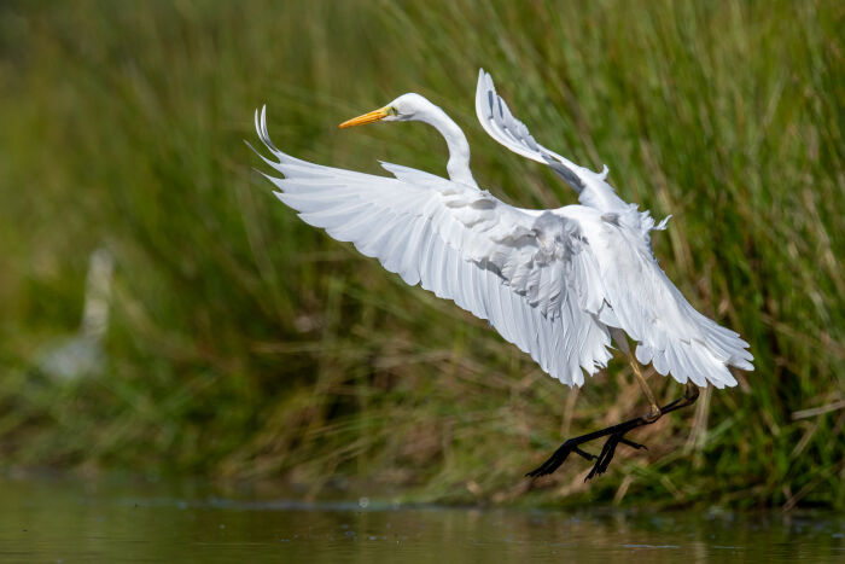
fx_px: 24649
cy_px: 282
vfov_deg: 1.3
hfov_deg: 2.0
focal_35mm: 1050
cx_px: 422
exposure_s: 1/2500
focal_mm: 700
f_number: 8
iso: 250
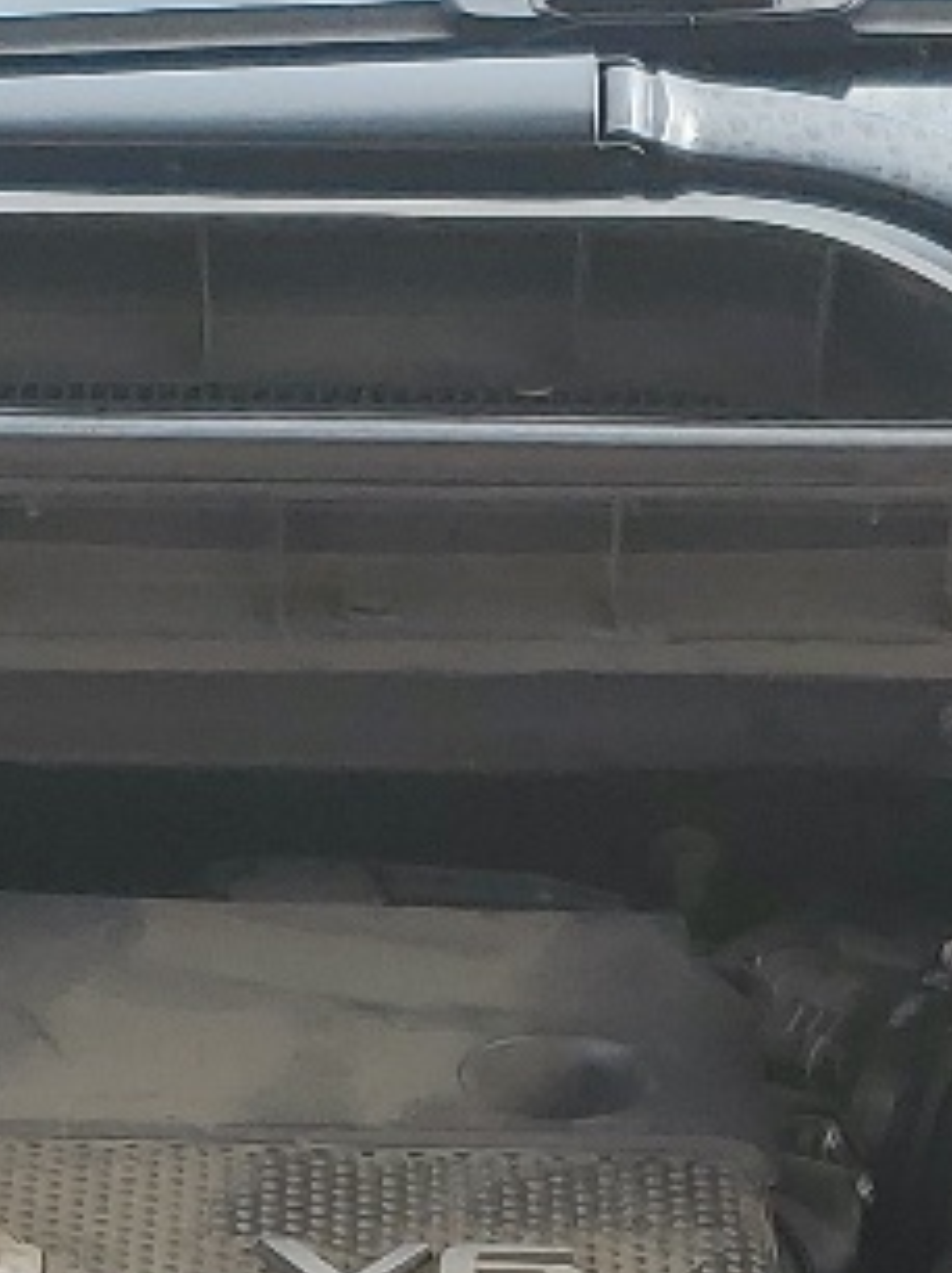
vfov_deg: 13.7
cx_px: 515
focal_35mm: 136
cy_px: 1901
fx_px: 4994
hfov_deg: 10.9
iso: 50
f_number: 1.5
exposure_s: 1/625
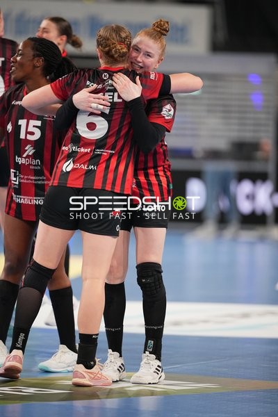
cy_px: 208
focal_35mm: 300
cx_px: 139
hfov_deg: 4.6
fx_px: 3475
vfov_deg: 6.9
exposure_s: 1/800
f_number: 2.8
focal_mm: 300
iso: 4000
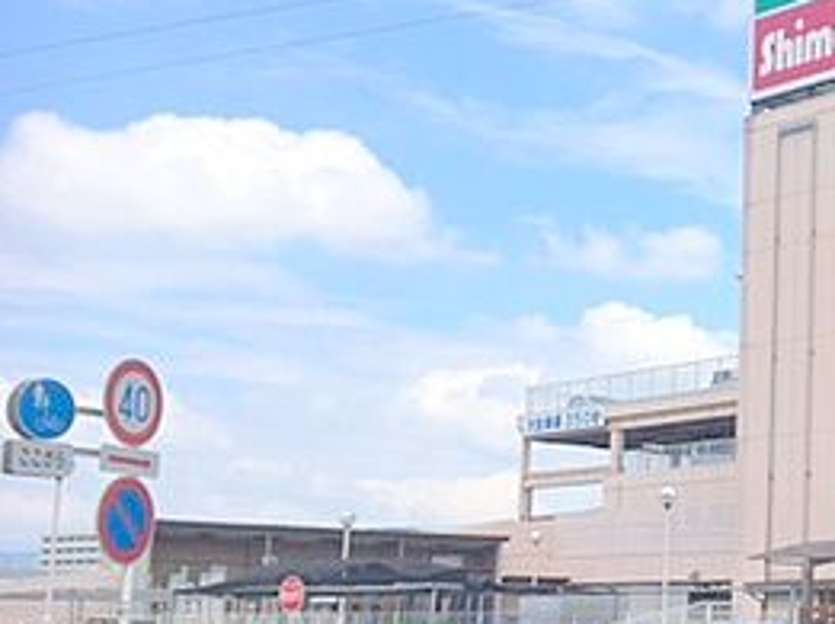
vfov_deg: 21.2
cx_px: 989
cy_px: 405
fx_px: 1662
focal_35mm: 69
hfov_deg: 25.5
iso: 25
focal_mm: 4.15
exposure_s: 1/1748
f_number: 2.2
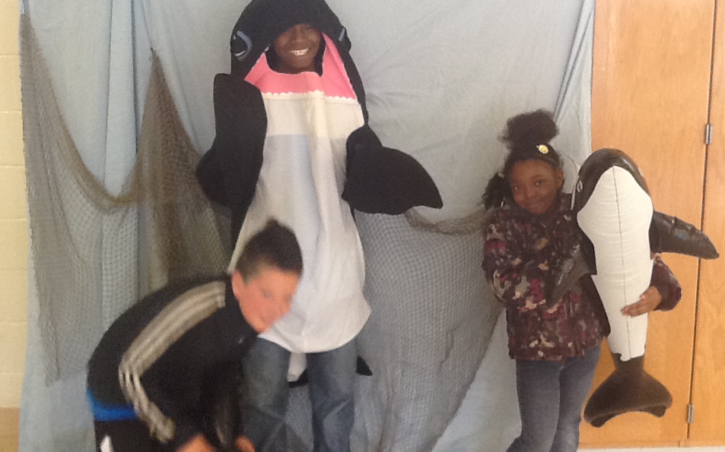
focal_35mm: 47
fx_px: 928
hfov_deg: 42.7
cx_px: 361
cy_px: 199
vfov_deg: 27.4
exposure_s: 1/30
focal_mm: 2.03
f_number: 2.4
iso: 80
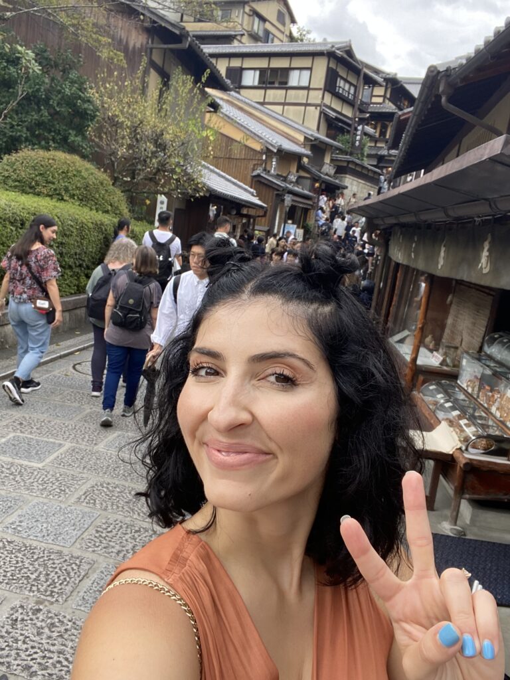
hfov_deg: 46.8
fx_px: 589
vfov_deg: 60.0
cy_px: 340
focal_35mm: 30
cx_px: 255
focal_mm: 2.71
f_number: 2.2
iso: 25
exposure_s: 1/128
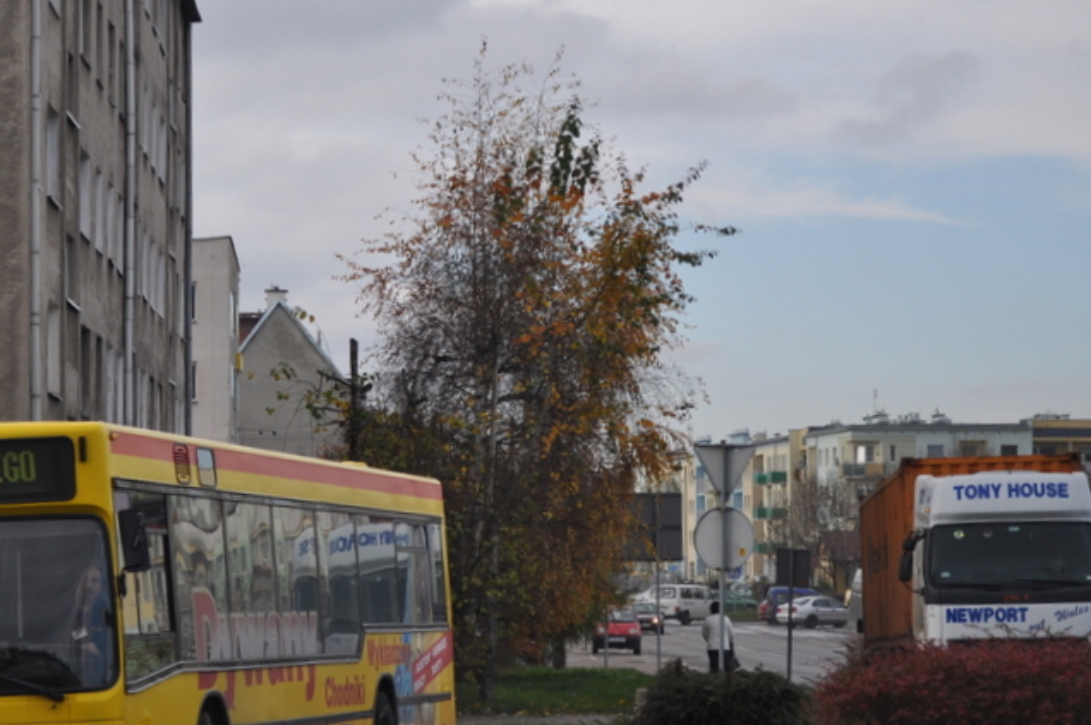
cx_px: 281
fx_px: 3930
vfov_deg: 10.5
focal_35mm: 130
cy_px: 381
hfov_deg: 15.7
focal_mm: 55
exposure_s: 1/1000
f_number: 5.6
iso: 400
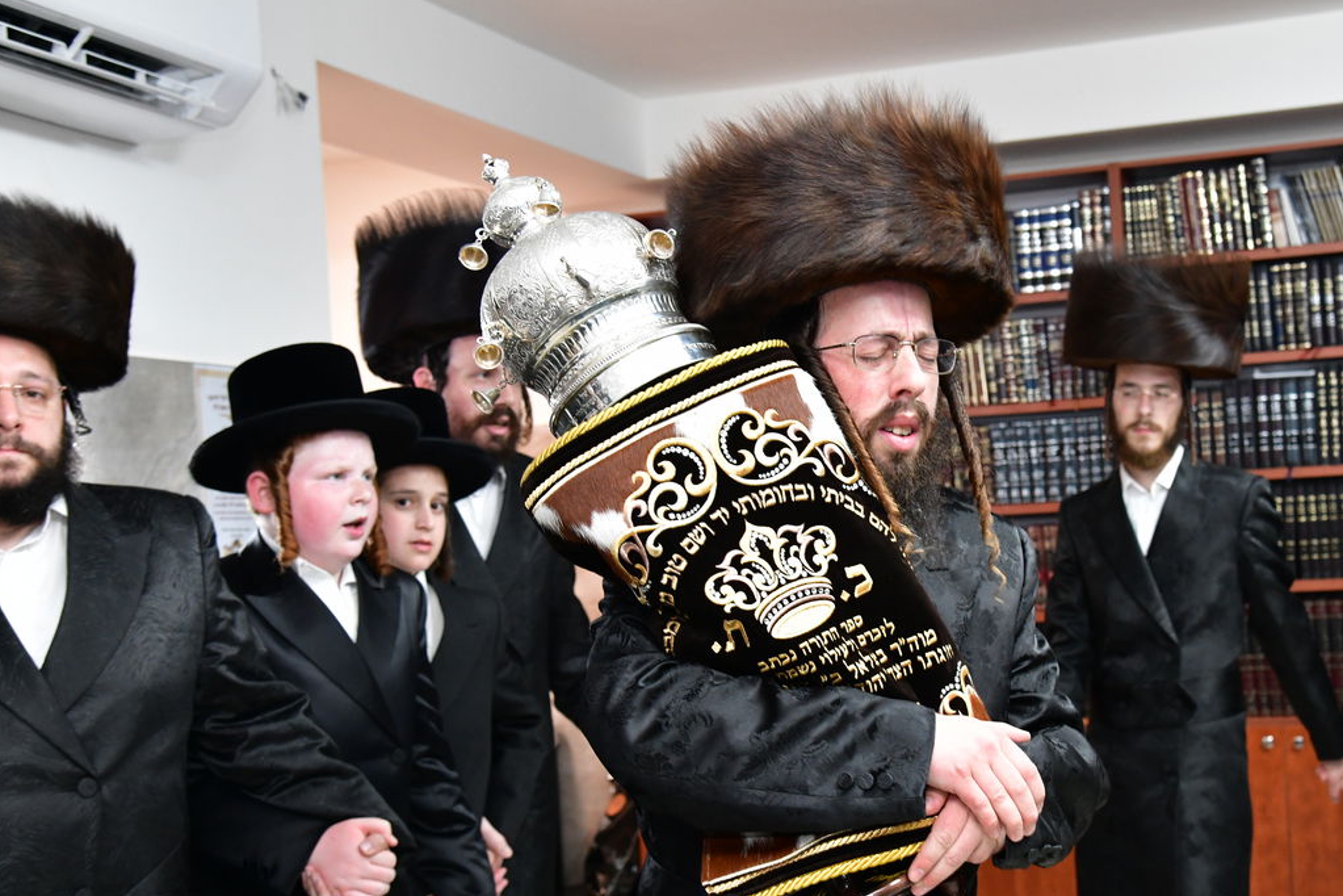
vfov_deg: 26.0
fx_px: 1940
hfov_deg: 38.0
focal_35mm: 52
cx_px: 826
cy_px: 525
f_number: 5.6
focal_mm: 38
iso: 2500
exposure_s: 1/100
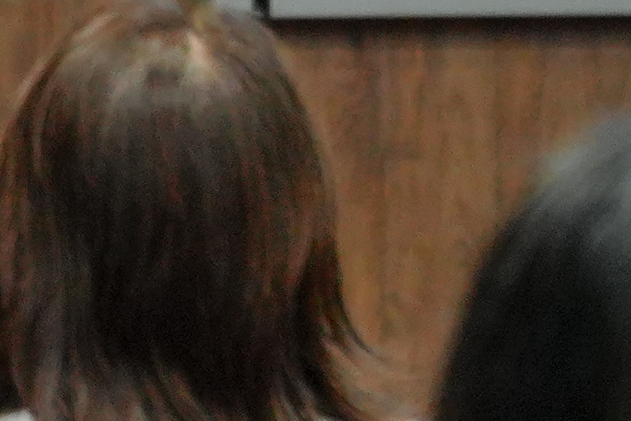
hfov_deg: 2.6
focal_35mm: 789
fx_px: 13826
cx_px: -1710
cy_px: -185
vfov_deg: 1.7
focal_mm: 70
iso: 1000
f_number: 2.8
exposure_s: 1/80
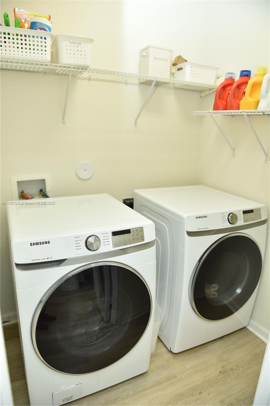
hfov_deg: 53.1
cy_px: 203
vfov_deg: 73.8
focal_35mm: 24
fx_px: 270
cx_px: 135
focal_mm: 24
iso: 640
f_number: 3.2
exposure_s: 1/125
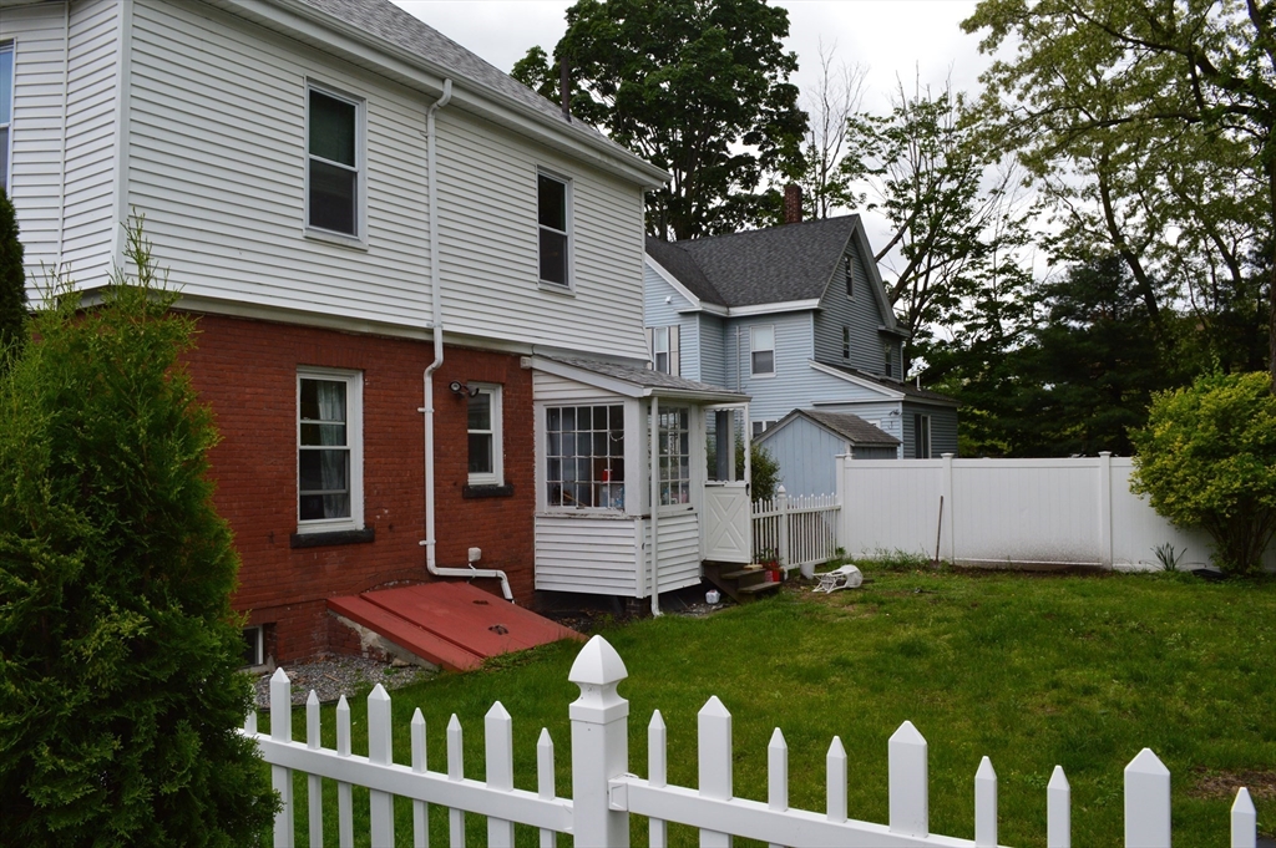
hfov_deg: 67.4
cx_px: 638
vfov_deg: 47.9
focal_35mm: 27
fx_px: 956
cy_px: 424
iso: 400
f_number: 10
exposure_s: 1/320
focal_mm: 18
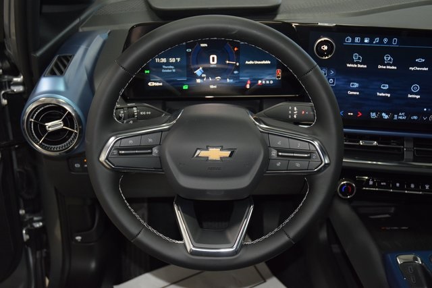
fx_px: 486
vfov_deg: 33.0
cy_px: 144
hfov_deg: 47.9
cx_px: 216
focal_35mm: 40
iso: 1800
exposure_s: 1/80
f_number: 3.8
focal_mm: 27
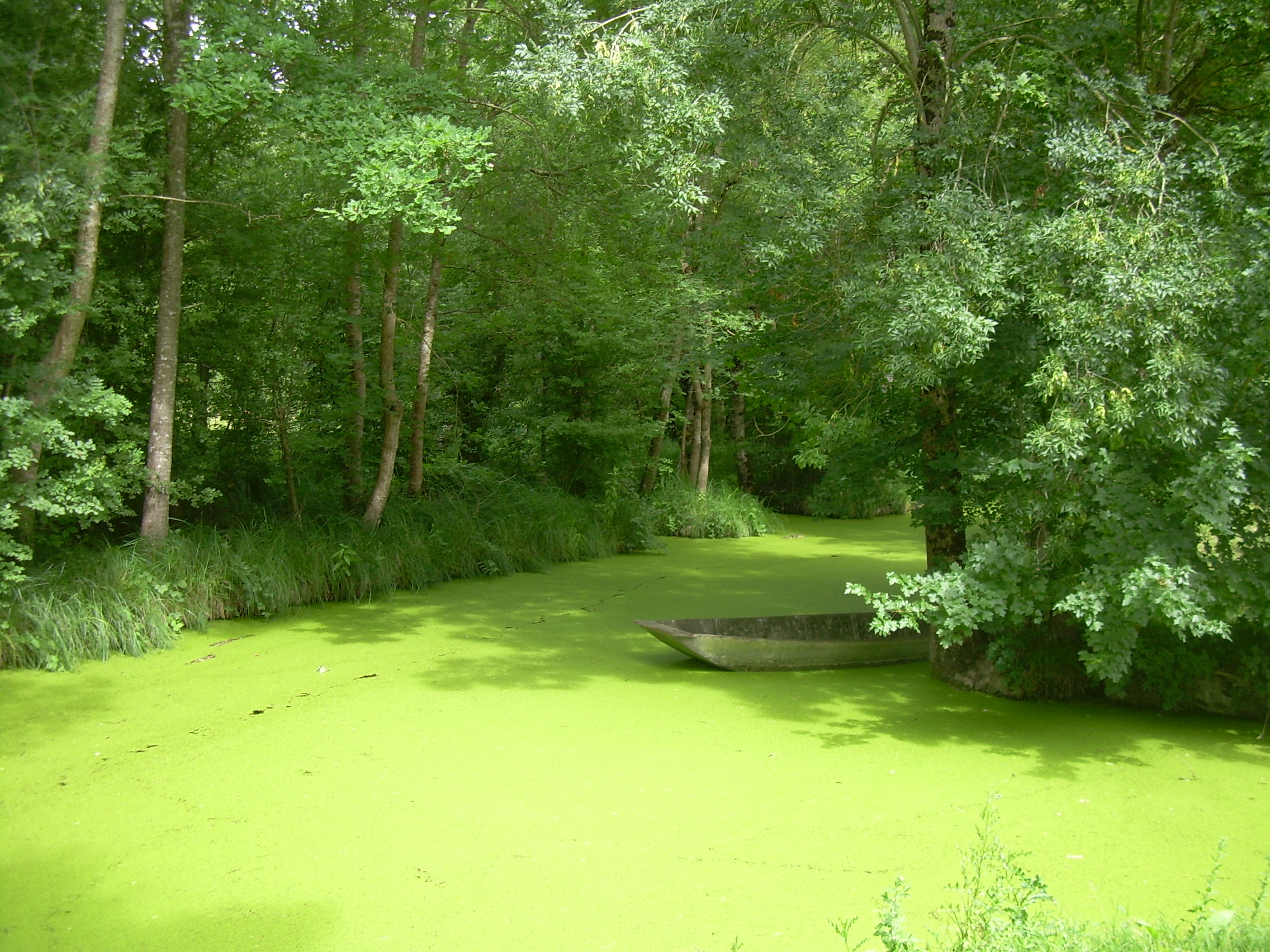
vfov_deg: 37.7
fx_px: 1394
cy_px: 476
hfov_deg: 49.0
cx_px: 635
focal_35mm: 38
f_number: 2.8
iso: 50
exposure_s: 1/162
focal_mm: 6.3
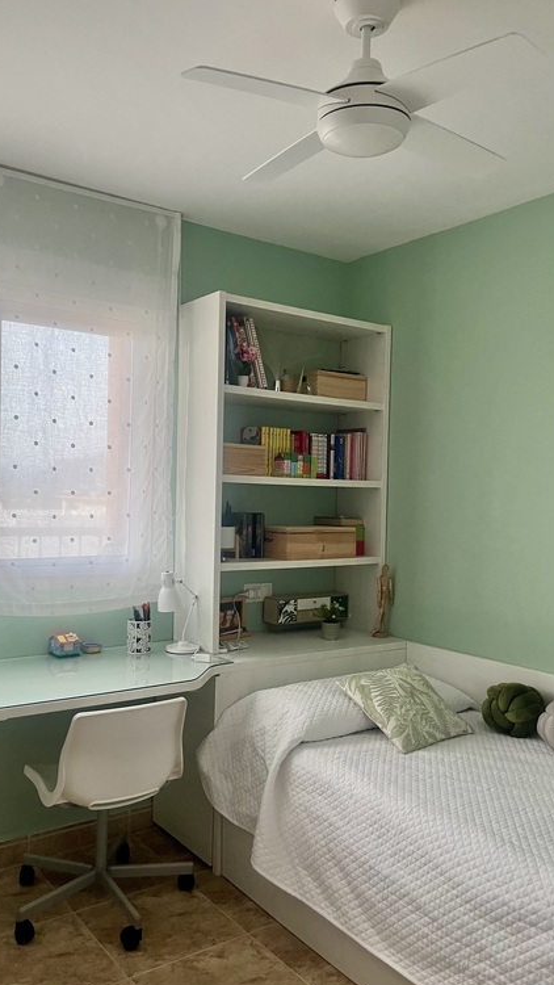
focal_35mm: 29
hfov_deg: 40.2
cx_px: 255
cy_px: 499
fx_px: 757
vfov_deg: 66.1
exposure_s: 1/89
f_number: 1.6
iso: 125
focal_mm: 5.1
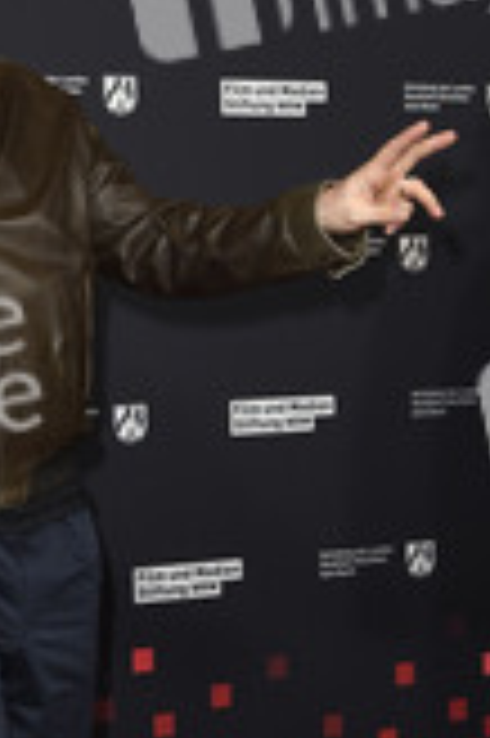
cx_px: -58
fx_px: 1698
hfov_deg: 15.9
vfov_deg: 24.0
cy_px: 630
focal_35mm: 83
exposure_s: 1/250
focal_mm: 34
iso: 800
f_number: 4
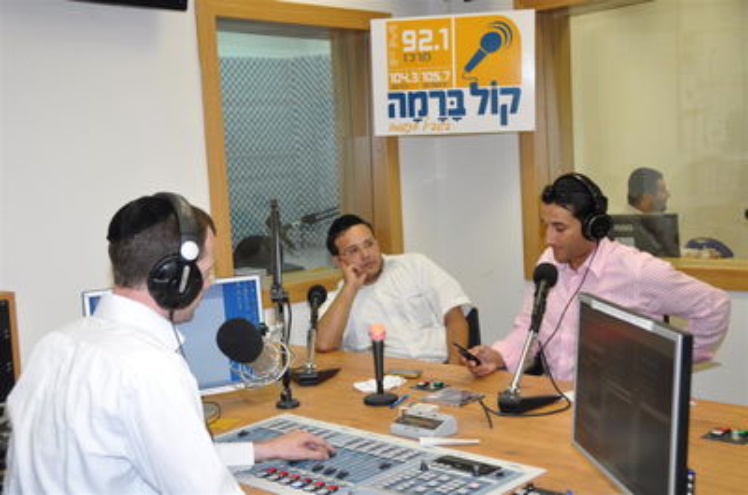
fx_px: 902
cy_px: 248
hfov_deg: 45.0
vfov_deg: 30.7
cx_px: 374
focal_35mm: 44
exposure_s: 1/60
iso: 450
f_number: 4
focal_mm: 29
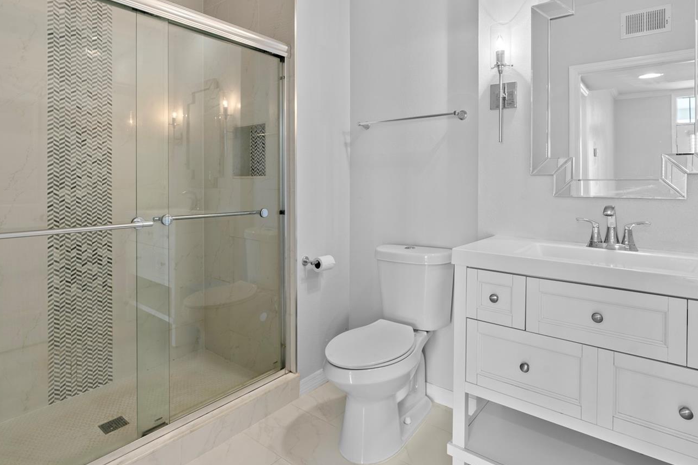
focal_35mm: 20
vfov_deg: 61.5
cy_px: 190
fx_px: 388
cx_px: 352
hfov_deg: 84.0
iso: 100
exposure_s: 1/1.67
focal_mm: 16
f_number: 9
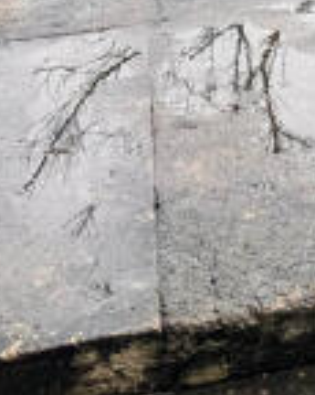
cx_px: 470
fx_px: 1108
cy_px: -166
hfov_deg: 15.0
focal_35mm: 95
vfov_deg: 18.3
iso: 80
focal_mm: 6.76
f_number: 1.78
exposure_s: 1/454
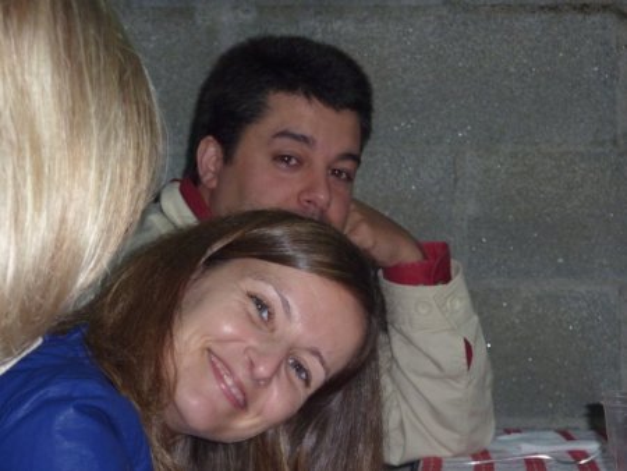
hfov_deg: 16.5
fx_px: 2157
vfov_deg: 12.5
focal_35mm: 119
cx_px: 314
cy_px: 236
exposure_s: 1/125
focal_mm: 19.5
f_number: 4.4
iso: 250
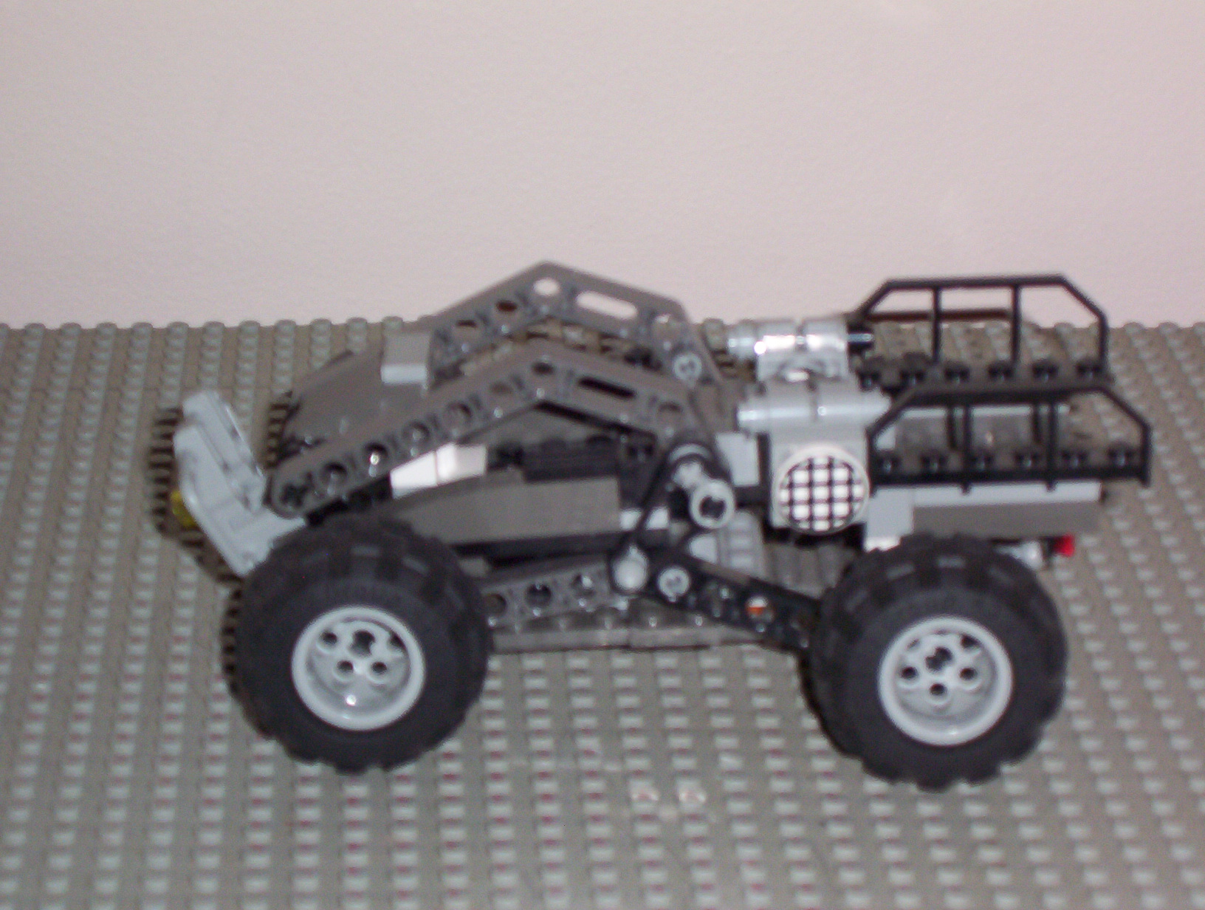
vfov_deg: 13.8
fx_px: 3768
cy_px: 455
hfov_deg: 18.2
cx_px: 602
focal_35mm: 108
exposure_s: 1/90
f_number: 4.72
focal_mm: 16.61
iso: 140
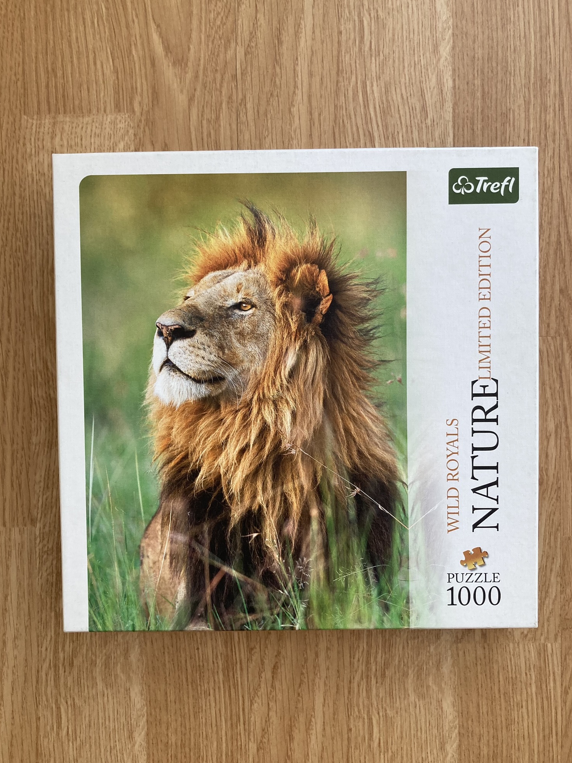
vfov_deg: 61.7
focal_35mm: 29
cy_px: 376
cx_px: 292
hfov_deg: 48.2
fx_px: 639
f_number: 1.8
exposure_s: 1/62
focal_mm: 3.99
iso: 80
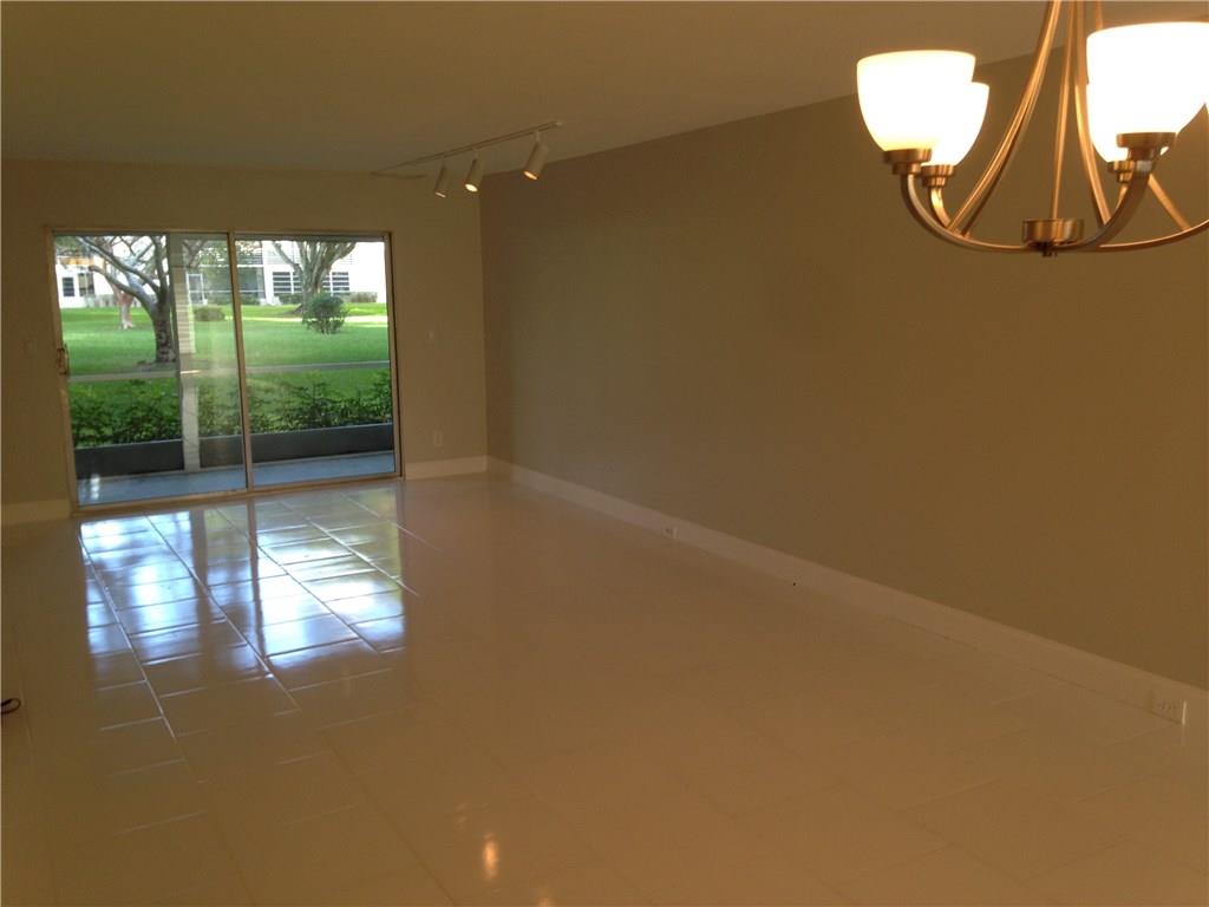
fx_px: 1153
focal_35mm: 33
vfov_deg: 42.9
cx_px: 604
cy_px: 454
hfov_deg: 55.4
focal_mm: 4.12
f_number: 2.4
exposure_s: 1/30
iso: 50
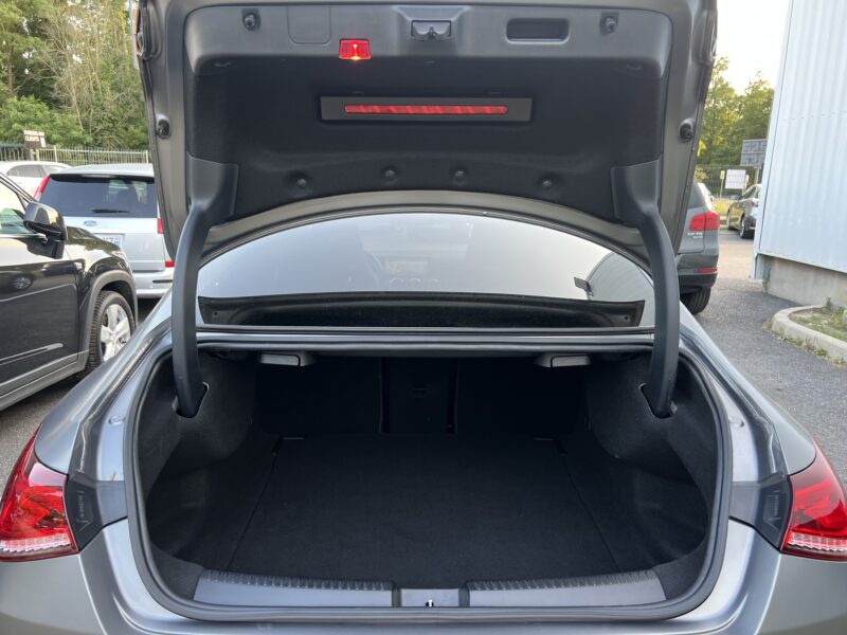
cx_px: 424
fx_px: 636
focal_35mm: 26
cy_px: 318
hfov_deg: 67.3
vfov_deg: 53.1
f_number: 1.5
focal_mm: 5.7
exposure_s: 1/121
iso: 100
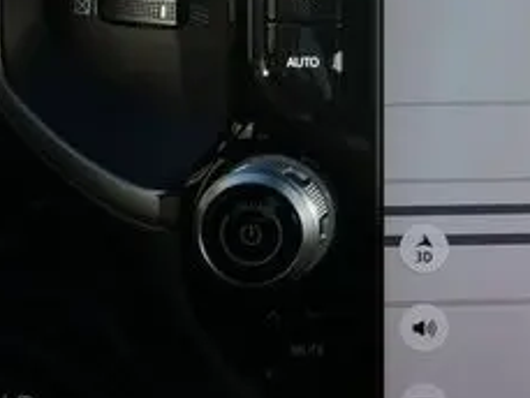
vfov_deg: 15.4
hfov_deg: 19.3
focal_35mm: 95
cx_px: 653
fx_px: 1455
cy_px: 31
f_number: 5
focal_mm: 17
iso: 200
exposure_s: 1/200
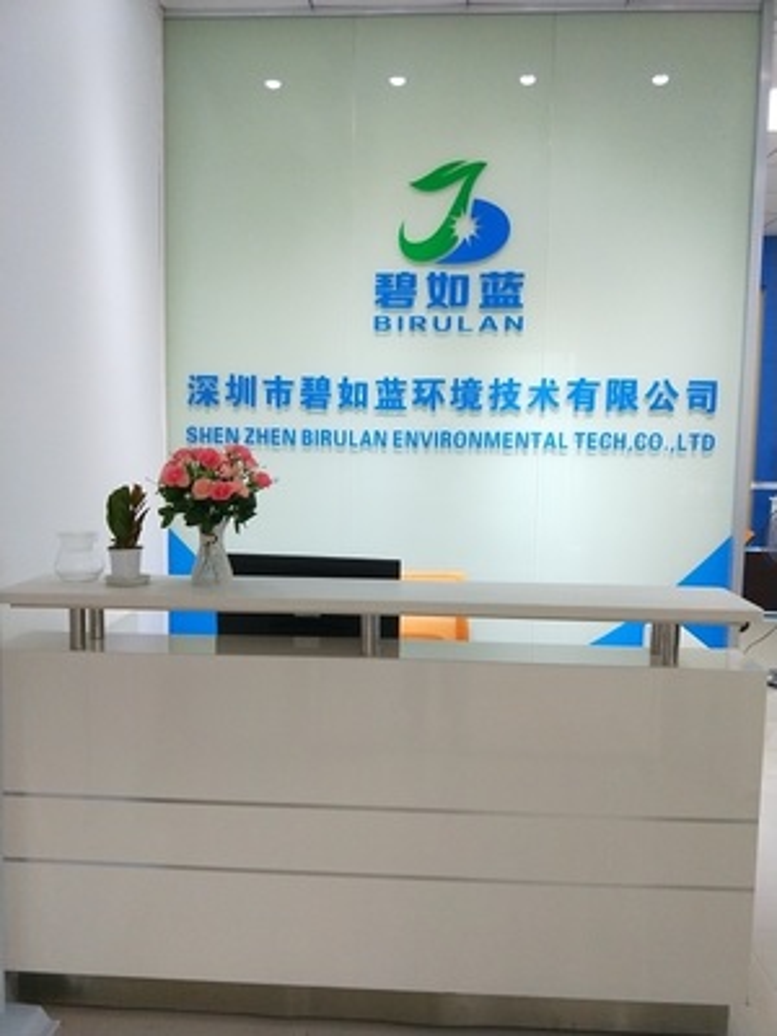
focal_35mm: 25
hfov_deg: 54.9
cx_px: 388
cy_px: 518
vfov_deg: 69.4
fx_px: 748
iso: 406
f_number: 1.7
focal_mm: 4.27
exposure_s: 1/33
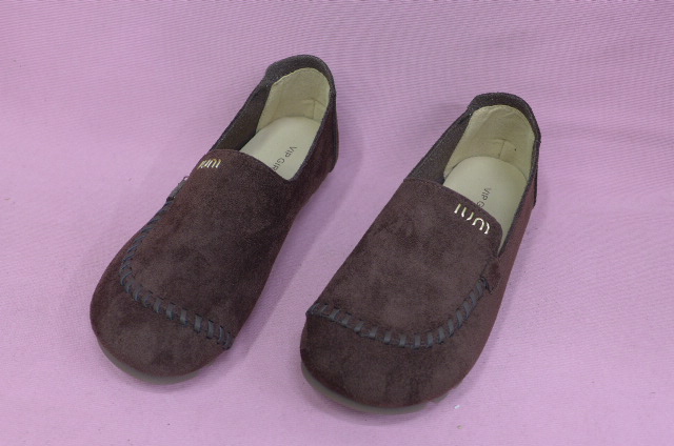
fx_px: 691
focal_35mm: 37
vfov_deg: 35.8
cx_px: 337
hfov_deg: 52.0
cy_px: 223
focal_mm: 7.3
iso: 125
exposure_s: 1/80
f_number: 1.7
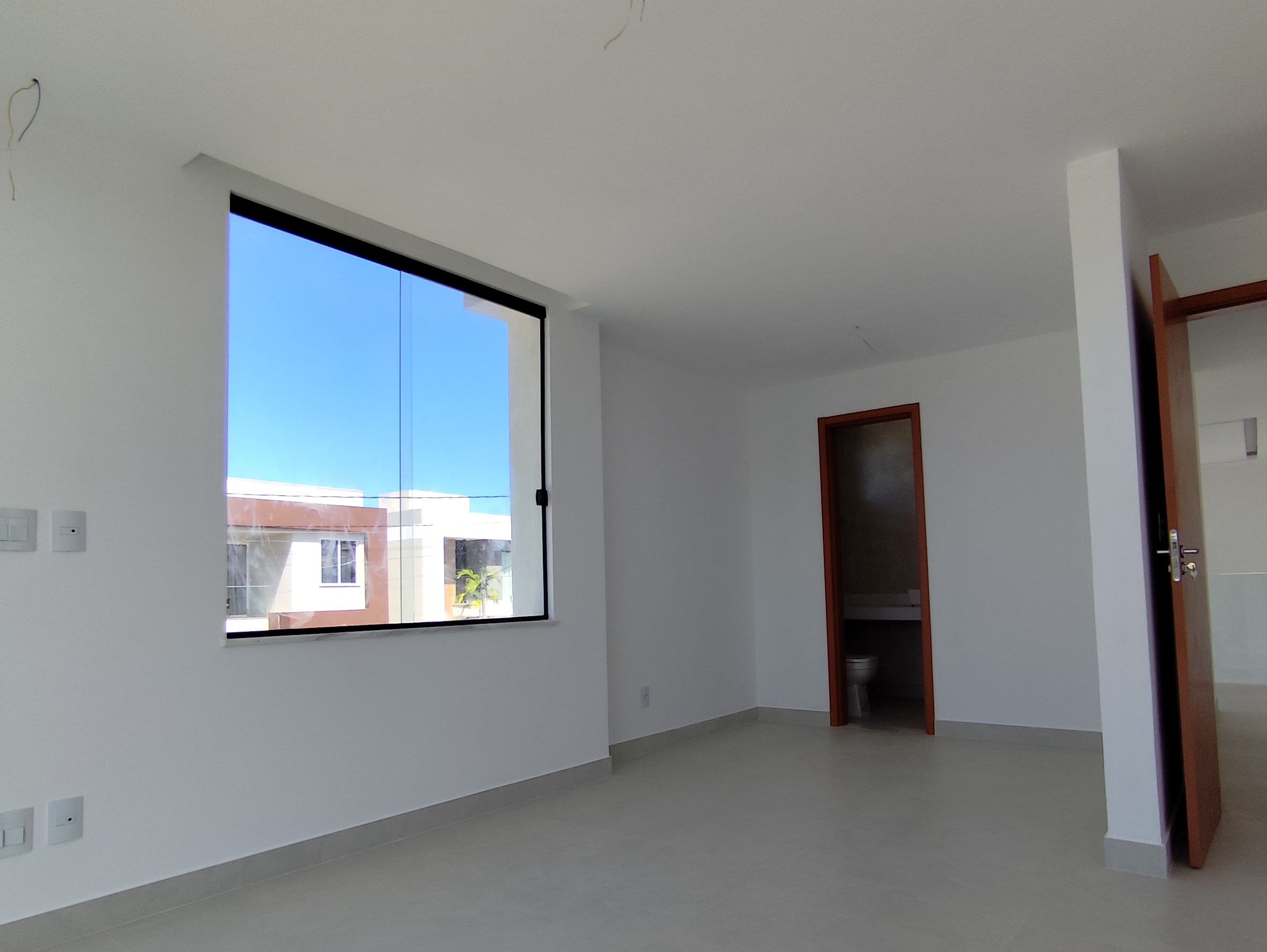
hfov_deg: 76.3
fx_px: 806
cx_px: 637
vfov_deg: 60.9
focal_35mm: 22
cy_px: 547
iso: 50
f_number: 2.2
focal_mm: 1.65
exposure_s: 1/742
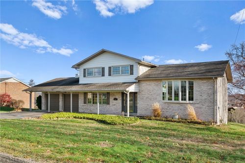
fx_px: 204
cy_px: 82
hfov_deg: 61.9
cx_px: 122
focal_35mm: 30
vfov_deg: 43.6
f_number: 8
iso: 800
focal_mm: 30
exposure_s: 1/200
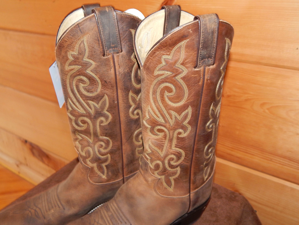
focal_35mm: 31
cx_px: 150
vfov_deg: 45.4
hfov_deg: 58.4
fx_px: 268
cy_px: 112
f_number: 6.5
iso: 200
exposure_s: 1/30
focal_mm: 5.6
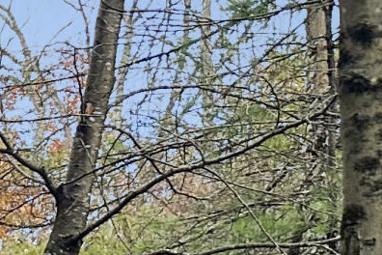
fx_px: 2005
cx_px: -1034
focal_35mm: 189
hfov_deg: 7.9
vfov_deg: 6.6
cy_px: 757
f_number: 1.78
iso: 80
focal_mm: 6.86
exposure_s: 1/323
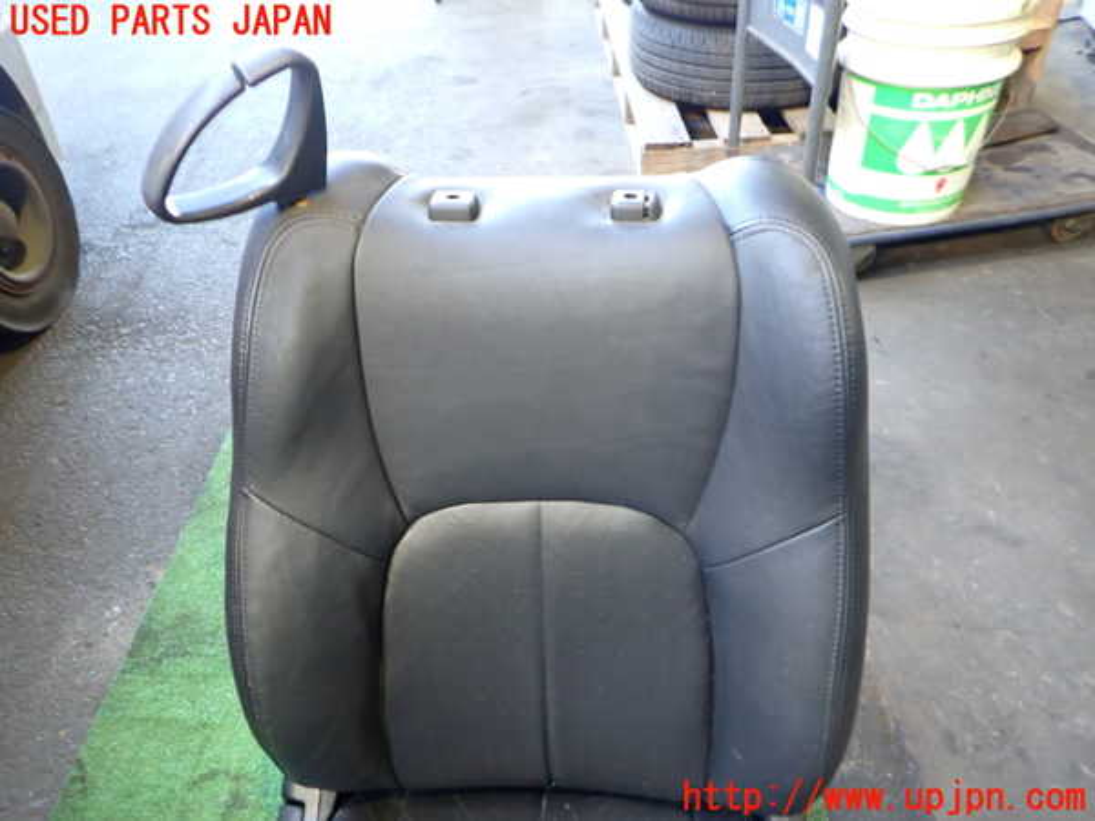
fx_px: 791
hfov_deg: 69.4
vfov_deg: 54.9
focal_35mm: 25
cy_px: 410
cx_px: 548
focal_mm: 4.5
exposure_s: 1/30
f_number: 2
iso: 320
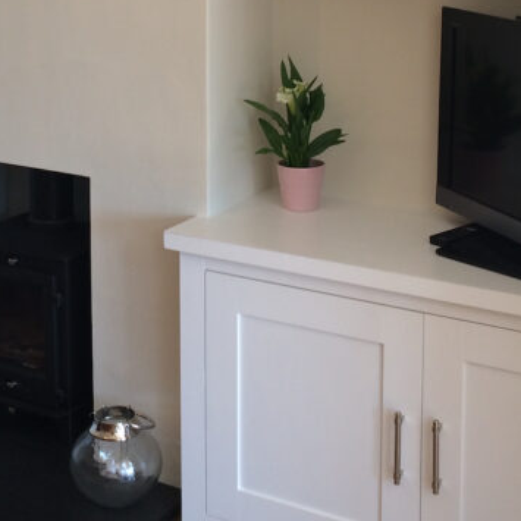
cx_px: 173
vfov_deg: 23.0
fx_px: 1260
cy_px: 87
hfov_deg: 23.3
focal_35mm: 74
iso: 32
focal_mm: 4.15
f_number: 2.2
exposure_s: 1/50
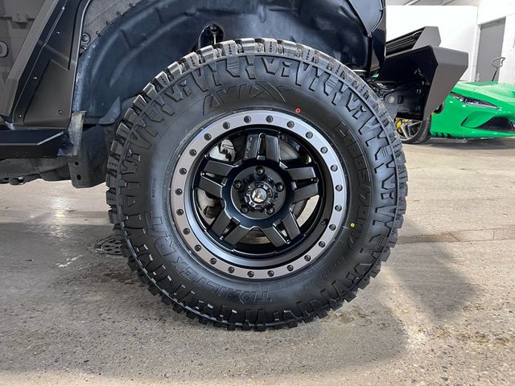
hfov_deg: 67.3
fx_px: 387
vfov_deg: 53.1
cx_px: 258
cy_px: 193
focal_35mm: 26
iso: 125
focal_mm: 5.7
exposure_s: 1/60
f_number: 1.5
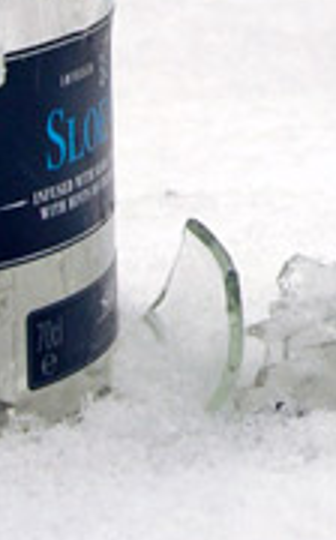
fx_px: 3725
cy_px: -178
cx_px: 591
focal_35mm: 253
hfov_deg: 5.1
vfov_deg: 8.2
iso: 200
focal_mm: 35
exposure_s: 1/125
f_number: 8
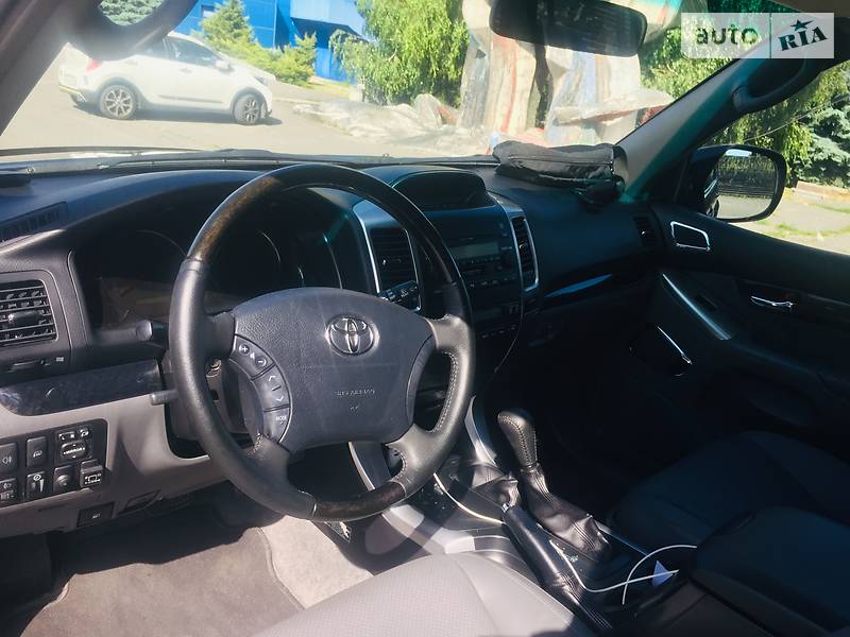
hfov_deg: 61.7
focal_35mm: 29
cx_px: 425
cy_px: 318
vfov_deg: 48.2
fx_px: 712
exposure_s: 1/507
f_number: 2.2
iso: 32
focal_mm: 4.2
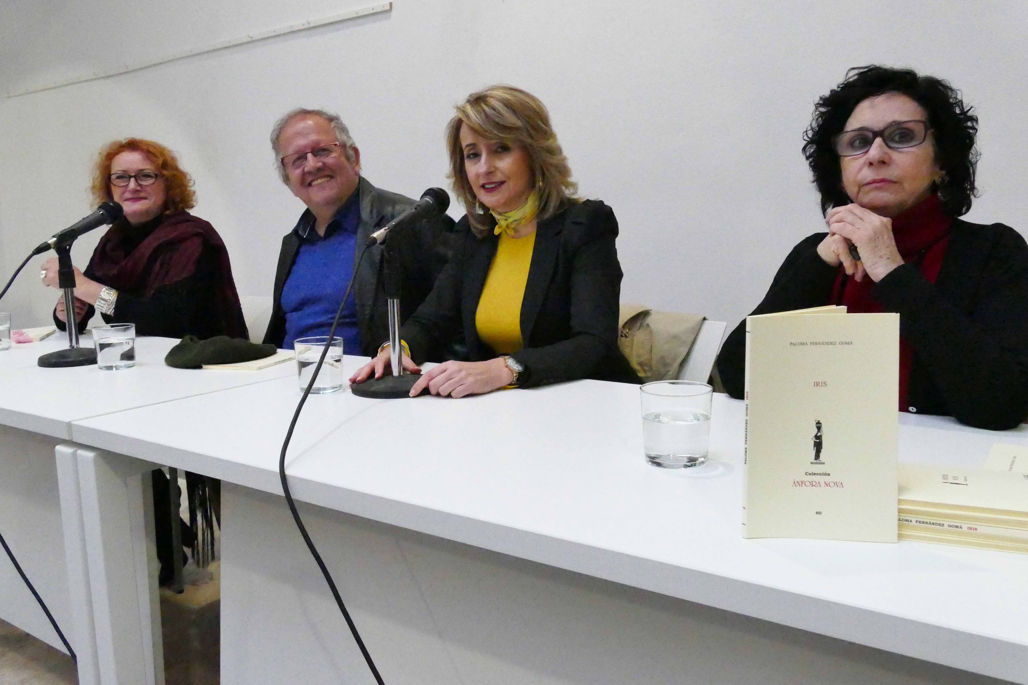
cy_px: 342
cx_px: 514
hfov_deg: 63.7
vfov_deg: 45.0
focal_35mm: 29
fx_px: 828
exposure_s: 1/200
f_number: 5
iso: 6400
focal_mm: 10.6
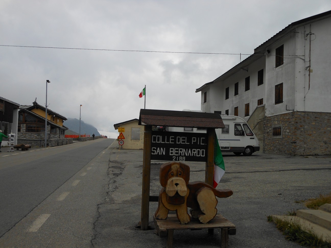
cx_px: 166
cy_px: 124
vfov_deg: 37.7
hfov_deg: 49.0
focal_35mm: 38
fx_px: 363
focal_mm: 6.8
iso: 80
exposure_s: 1/320
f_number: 3.6
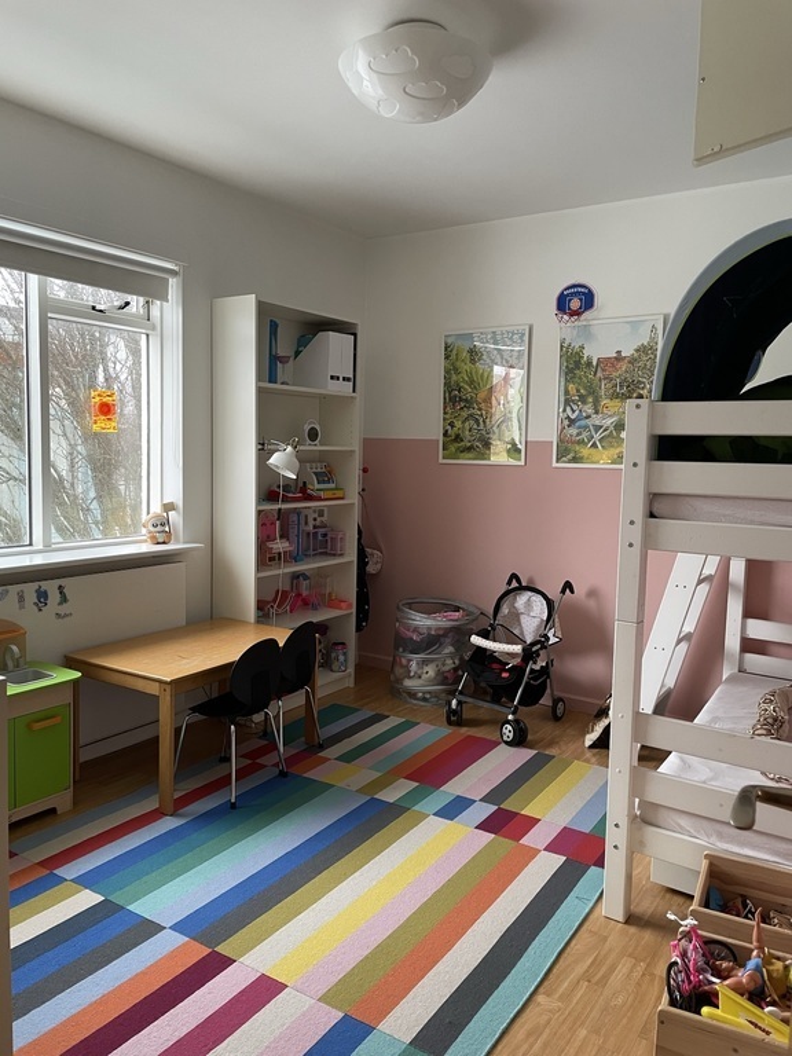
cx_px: 396
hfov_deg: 53.1
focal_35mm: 26
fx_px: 793
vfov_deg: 67.3
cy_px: 528
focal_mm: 4.2
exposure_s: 1/60
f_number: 1.6
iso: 250
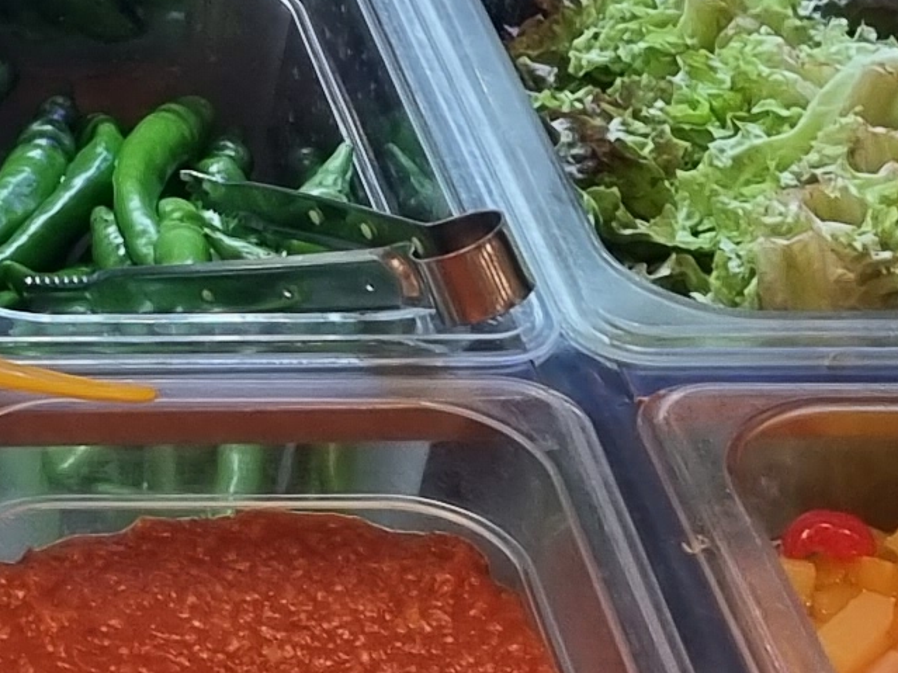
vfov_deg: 9.0
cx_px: -160
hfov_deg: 11.8
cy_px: -21
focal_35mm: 164
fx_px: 4254
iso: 200
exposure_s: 1/60
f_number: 1.8
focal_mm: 5.4
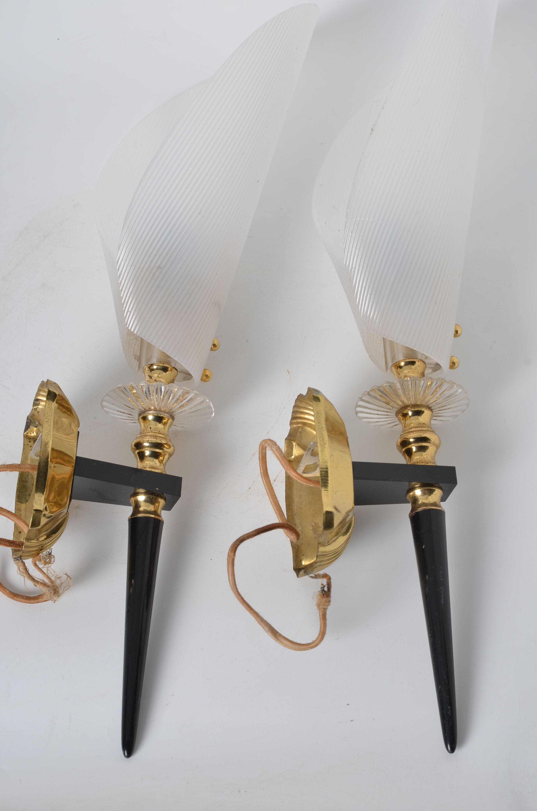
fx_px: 1686
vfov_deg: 27.0
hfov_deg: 18.1
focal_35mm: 75
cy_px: 406
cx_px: 268
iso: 100
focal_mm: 50
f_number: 11
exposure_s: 1/125
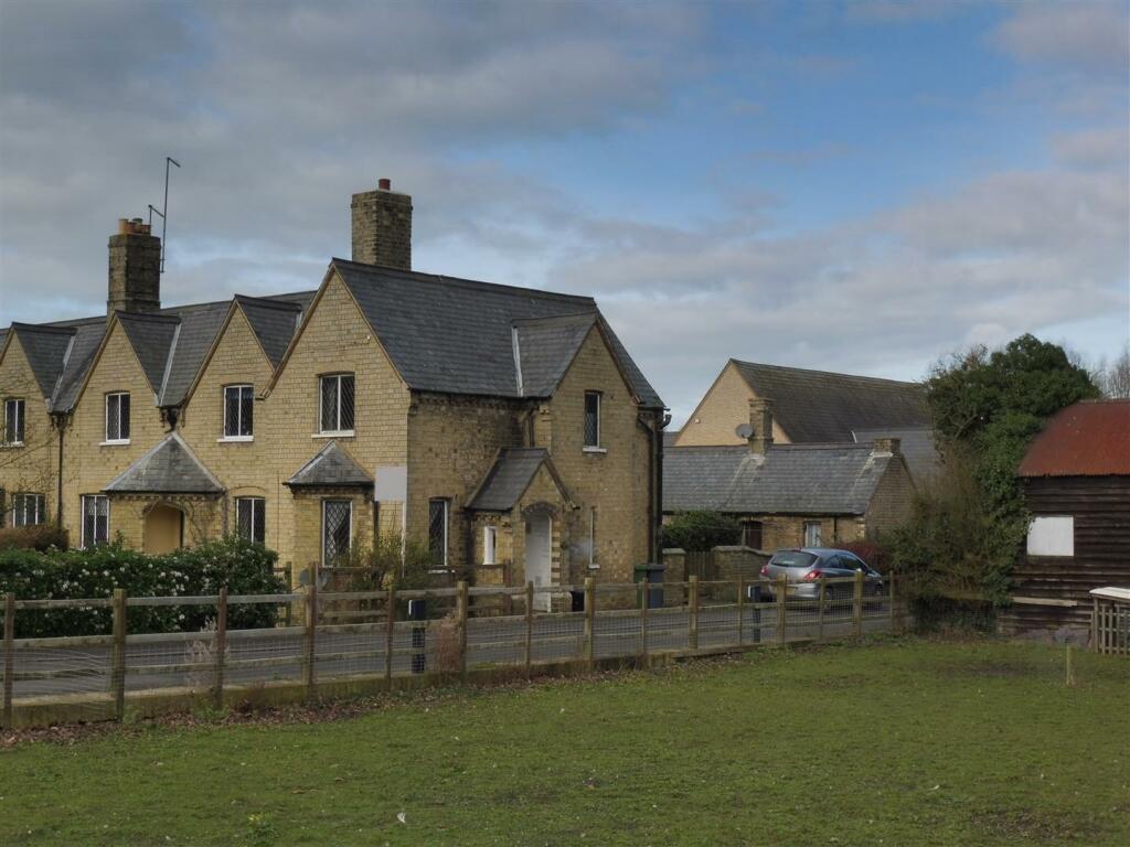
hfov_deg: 37.5
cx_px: 565
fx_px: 1665
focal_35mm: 51
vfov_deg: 28.6
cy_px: 424
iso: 100
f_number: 5
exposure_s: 1/500
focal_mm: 9
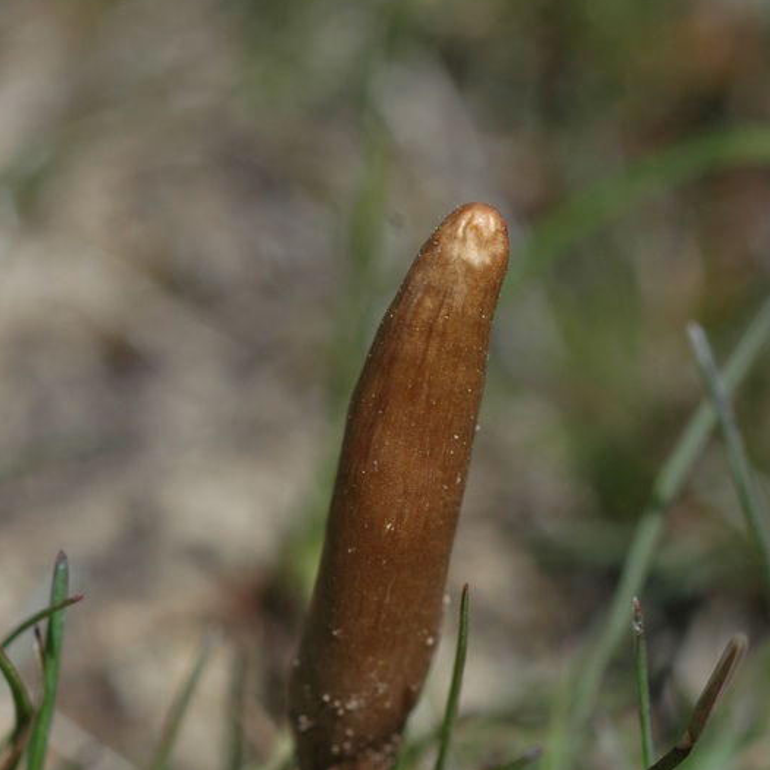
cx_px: 384
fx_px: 2919
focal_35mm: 116
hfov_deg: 15.0
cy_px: 577
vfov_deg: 15.0
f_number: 10
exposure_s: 1/400
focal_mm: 60
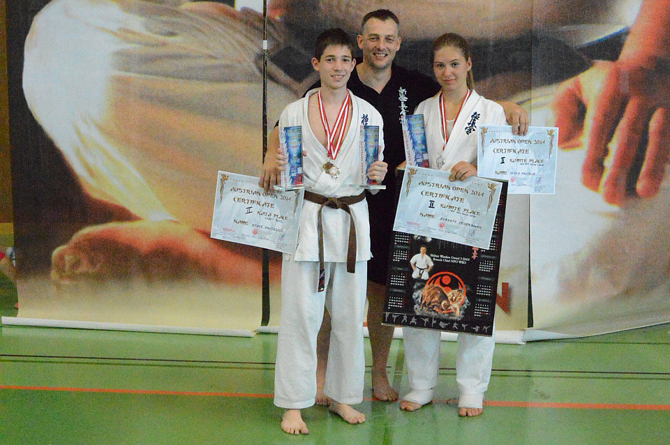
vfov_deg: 31.8
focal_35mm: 42
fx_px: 781
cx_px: 335
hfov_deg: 46.4
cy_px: 222
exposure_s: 1/250
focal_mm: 28
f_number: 8
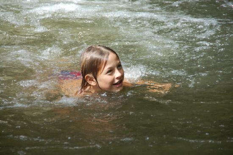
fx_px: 1310
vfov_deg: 6.8
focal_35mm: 202
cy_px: 78
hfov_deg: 10.2
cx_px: 116
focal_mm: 135
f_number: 6.3
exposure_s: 1/500
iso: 640
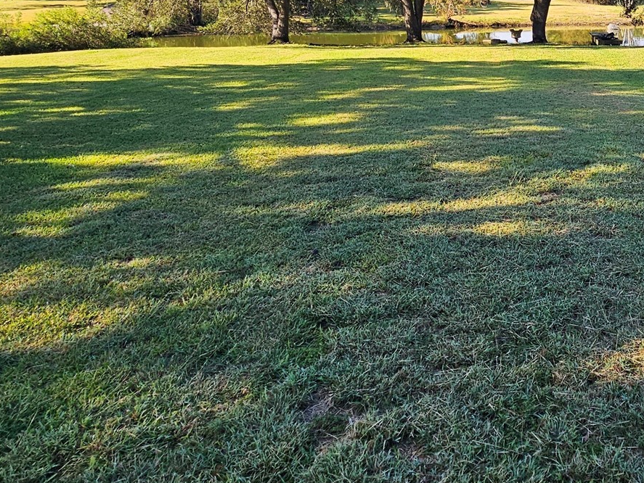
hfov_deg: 55.6
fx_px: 558
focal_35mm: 30
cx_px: 518
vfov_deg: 43.8
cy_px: 73
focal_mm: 2.2
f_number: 2.2
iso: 50
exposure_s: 1/816
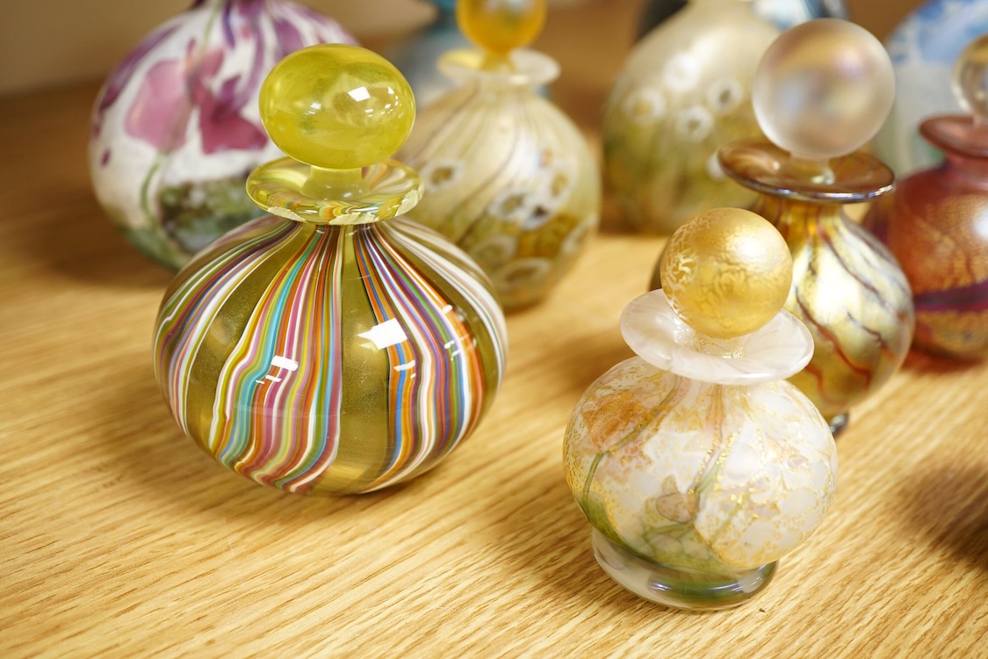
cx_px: 494
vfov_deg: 29.9
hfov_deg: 43.6
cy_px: 330
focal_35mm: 45
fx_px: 1235
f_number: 7.1
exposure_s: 1/125
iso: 2000
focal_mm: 30
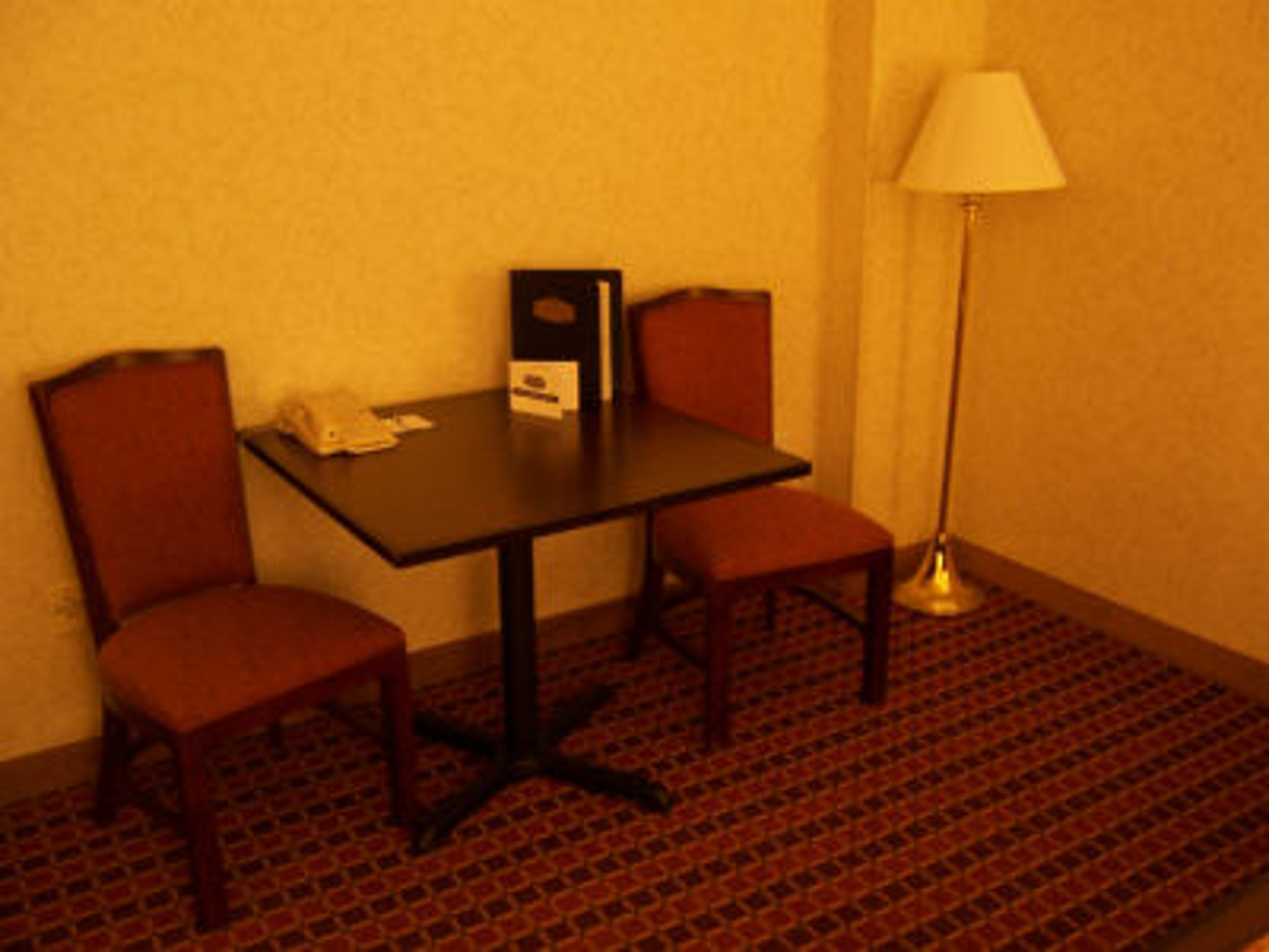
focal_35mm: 33
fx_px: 1210
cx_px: 634
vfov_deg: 42.9
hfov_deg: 55.4
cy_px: 476
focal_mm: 5.5
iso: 80
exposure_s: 1/2
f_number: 3.4
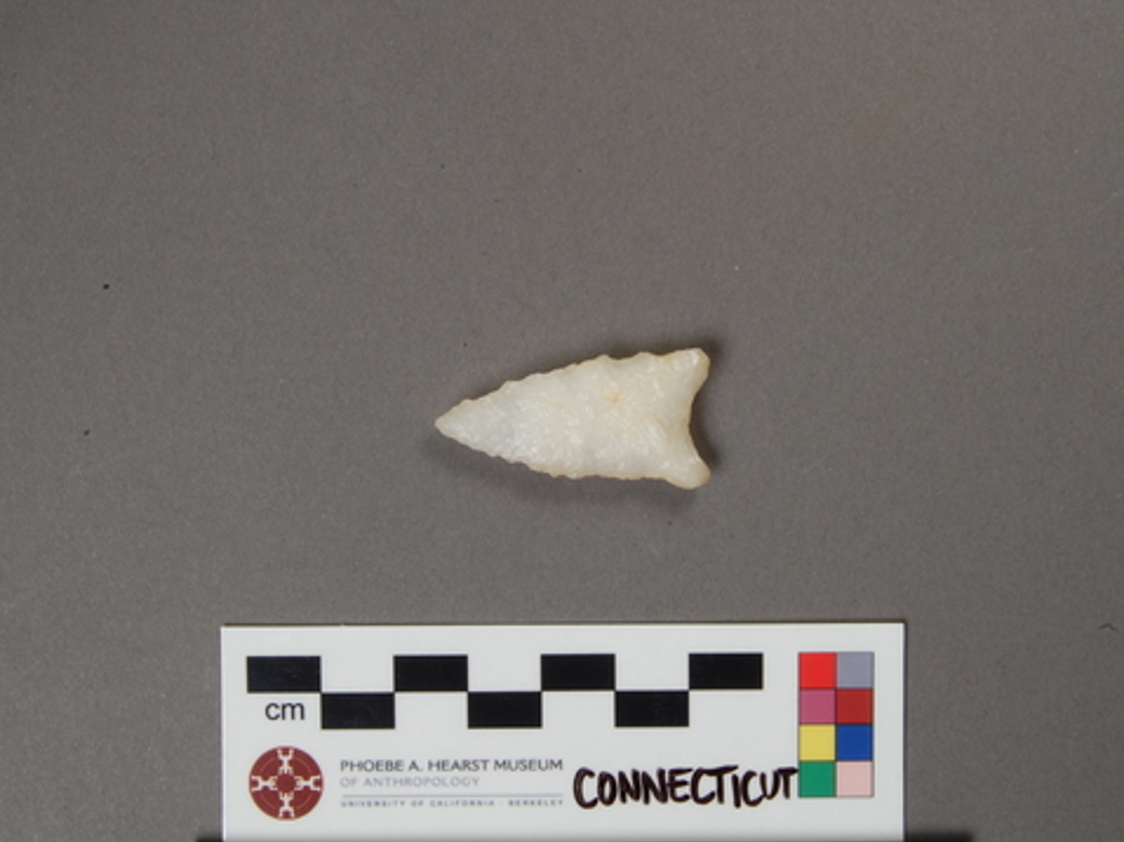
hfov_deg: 36.2
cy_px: 417
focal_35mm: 53
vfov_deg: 27.5
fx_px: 1720
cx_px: 584
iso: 200
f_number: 29
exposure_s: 1/1.6
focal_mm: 32
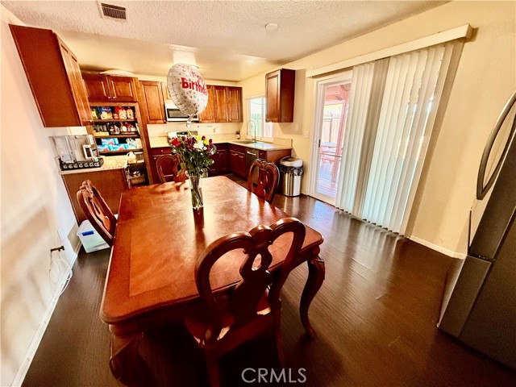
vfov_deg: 85.7
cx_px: 258
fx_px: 209
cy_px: 194
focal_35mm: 14
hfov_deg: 102.1
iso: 500
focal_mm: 2.22
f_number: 2.2
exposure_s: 1/60
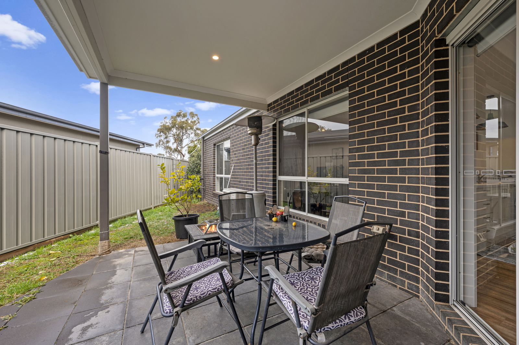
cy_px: 172
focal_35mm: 14
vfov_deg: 81.1
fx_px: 202
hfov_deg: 104.3
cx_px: 260
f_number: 9
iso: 200
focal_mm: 14
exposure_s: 1/15
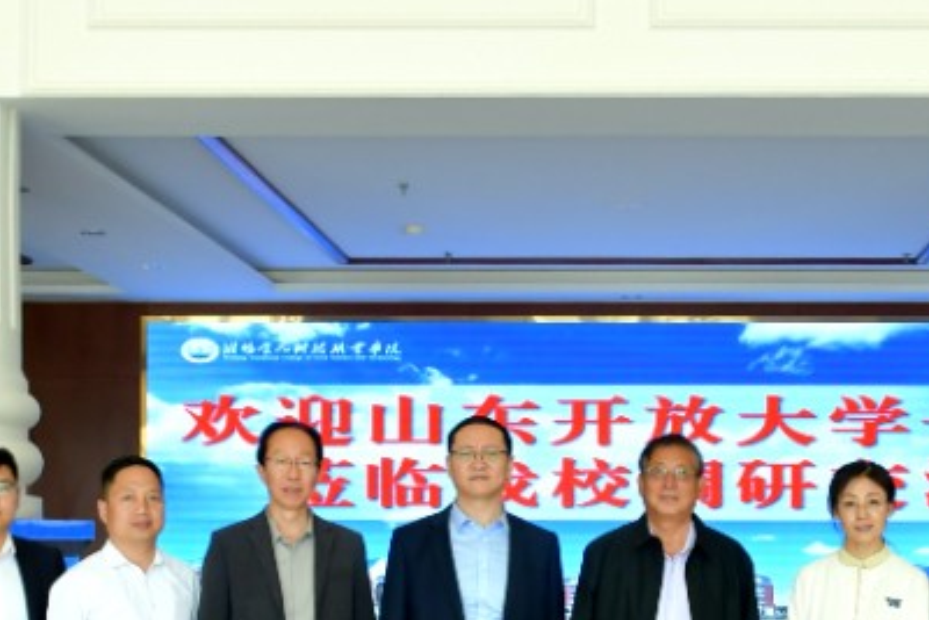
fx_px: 1394
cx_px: 629
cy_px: 610
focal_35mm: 54
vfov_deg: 24.1
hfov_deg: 36.4
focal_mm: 18
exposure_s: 1/100
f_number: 5
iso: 560
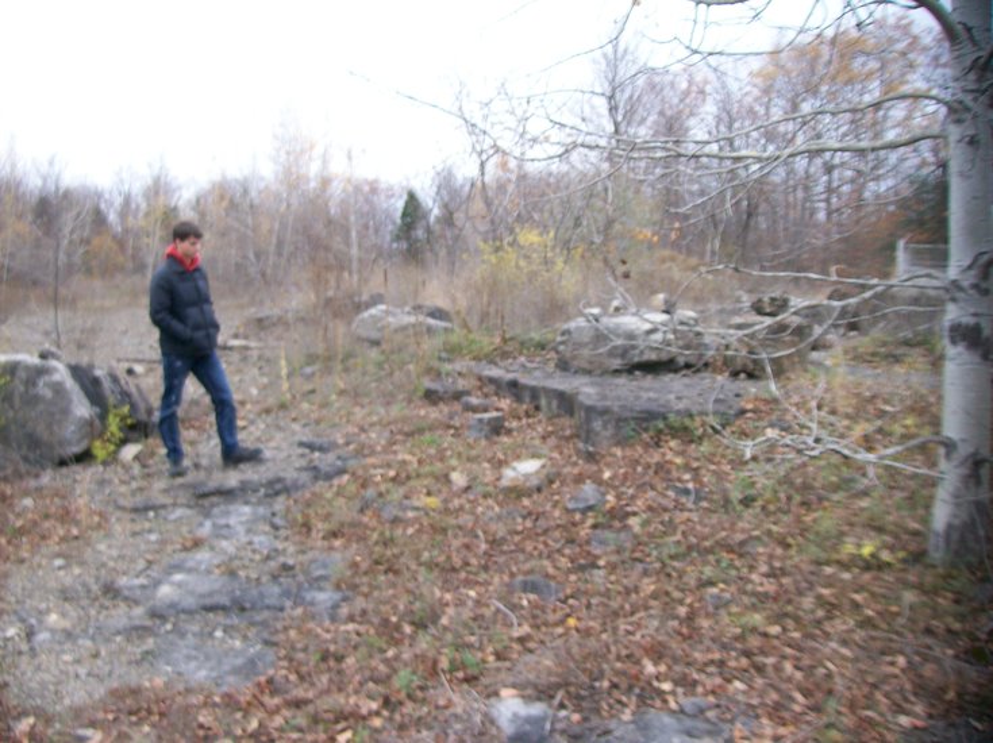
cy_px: 372
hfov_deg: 51.4
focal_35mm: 36
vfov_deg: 39.6
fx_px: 1032
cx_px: 496
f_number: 2.7
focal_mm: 6
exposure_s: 1/96
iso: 80
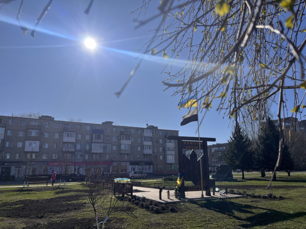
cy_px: 114
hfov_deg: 67.3
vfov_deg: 53.1
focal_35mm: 26
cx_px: 153
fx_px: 230
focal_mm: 5.1
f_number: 1.6
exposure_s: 1/11905
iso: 50
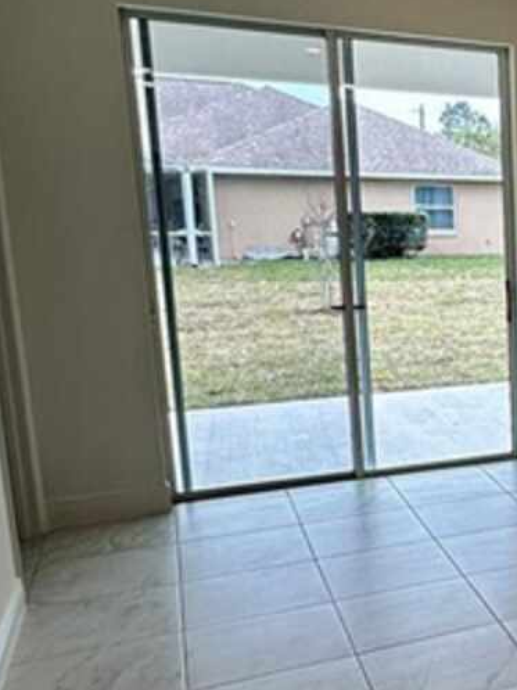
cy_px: 377
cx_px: 786
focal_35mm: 48
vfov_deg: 39.6
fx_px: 957
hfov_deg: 23.7
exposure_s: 1/120
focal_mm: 2.22
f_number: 2.2
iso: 40
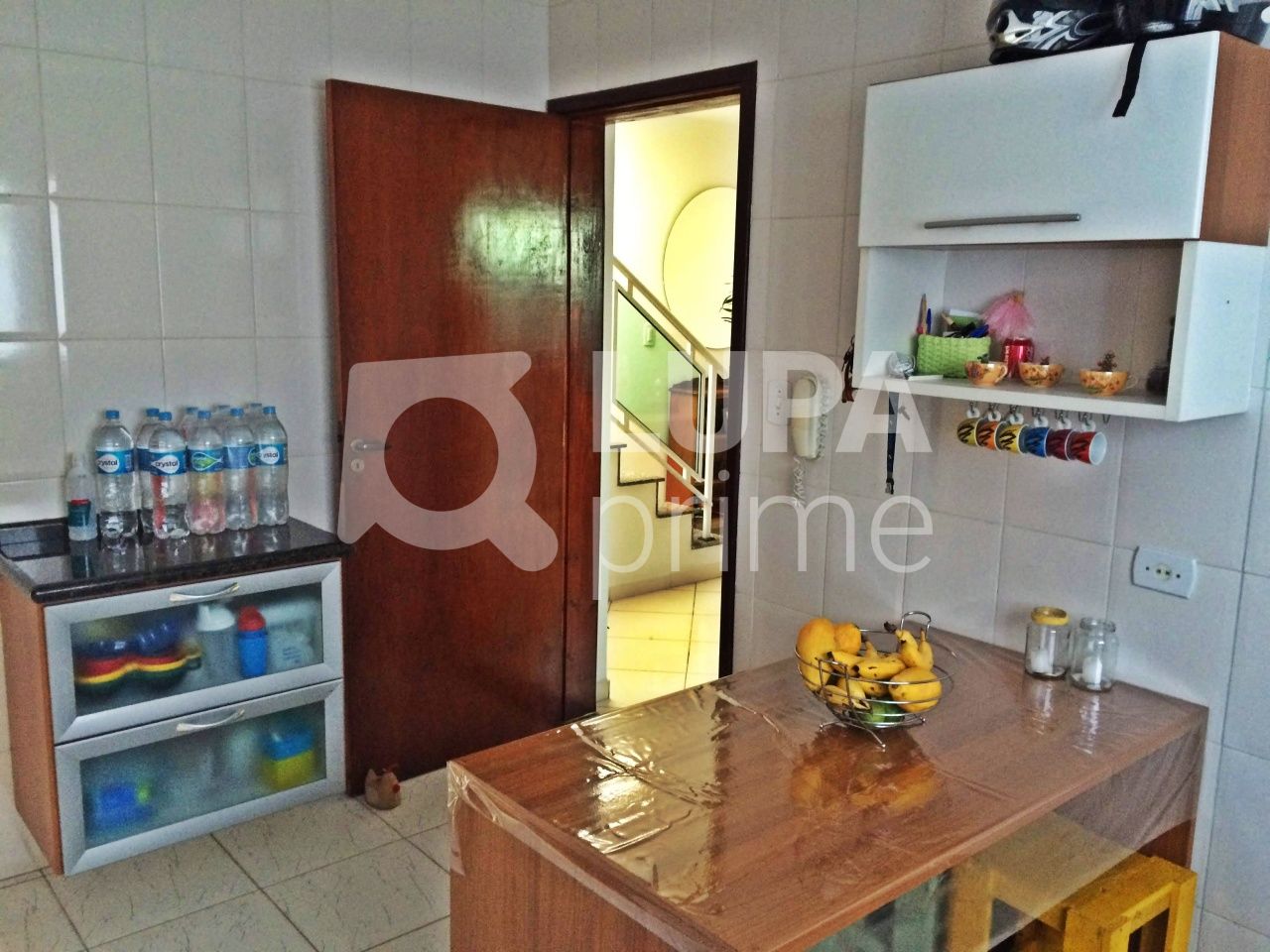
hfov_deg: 61.7
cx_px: 635
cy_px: 476
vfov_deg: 48.2
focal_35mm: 29
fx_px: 1064
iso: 250
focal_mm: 4.15
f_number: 2.2
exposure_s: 1/30
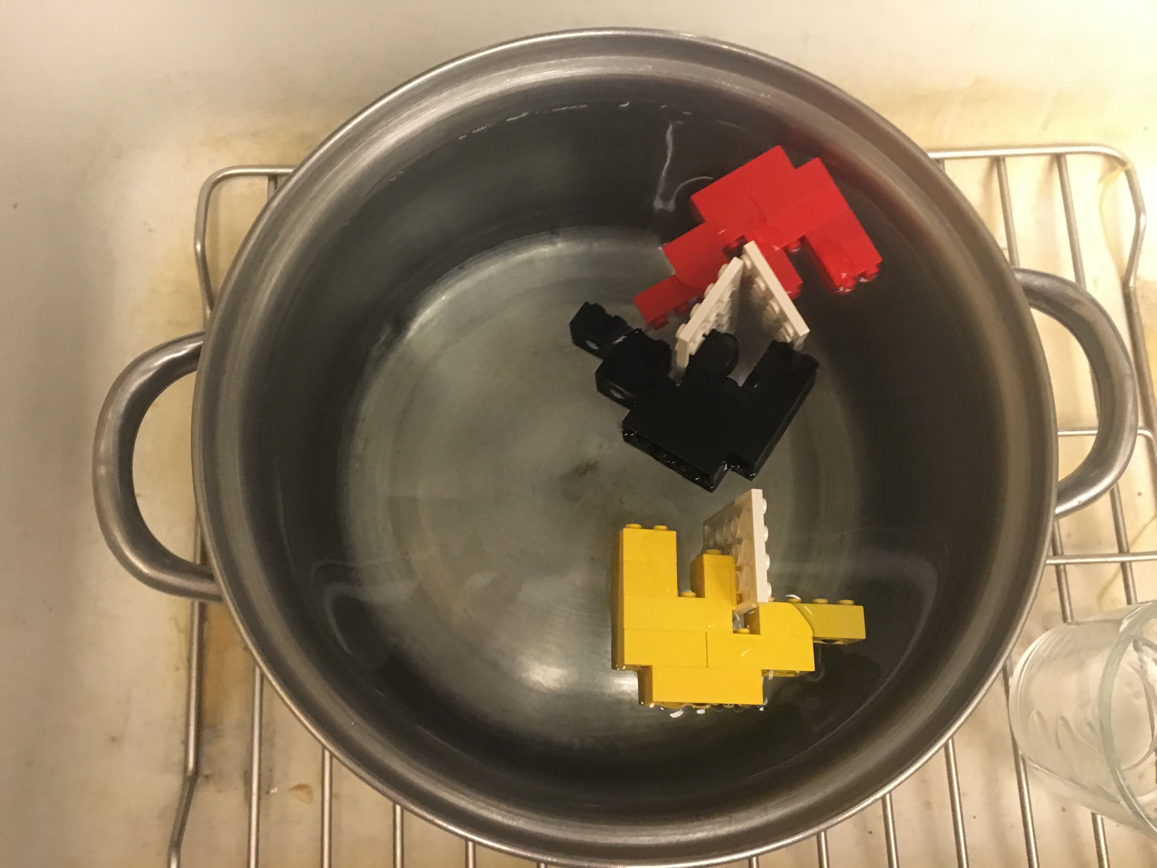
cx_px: 578
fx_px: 969
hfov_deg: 61.7
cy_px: 434
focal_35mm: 29
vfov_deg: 48.2
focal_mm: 4.15
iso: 250
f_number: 2.2
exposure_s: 1/15
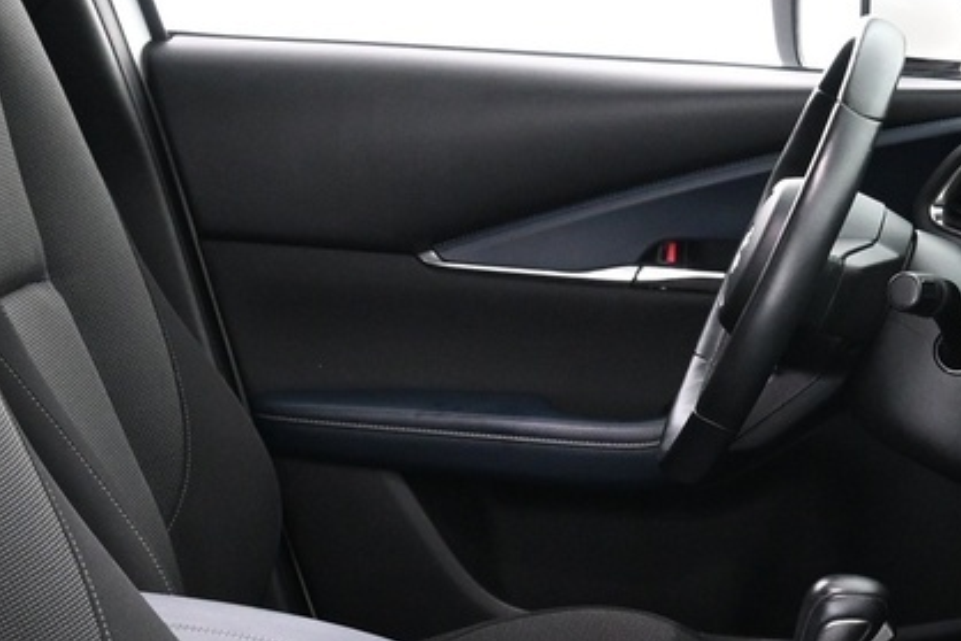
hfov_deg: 21.9
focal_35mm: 93
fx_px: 2483
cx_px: 556
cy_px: 673
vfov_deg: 14.4
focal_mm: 16
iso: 1600
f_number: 3.5
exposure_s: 1/20
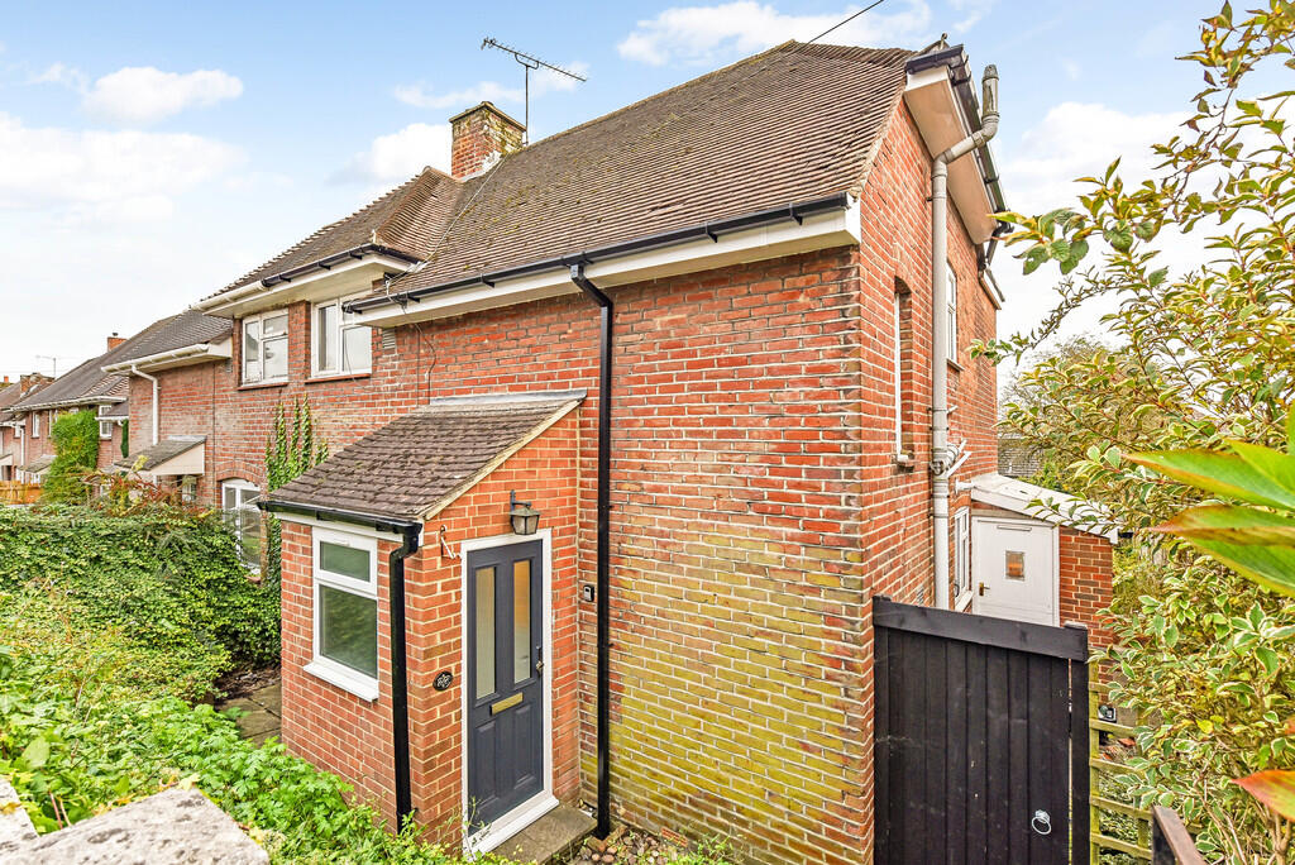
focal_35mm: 17
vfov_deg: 70.5
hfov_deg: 93.2
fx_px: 612
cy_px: 432
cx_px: 648
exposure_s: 1/200
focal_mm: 17
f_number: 8
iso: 400
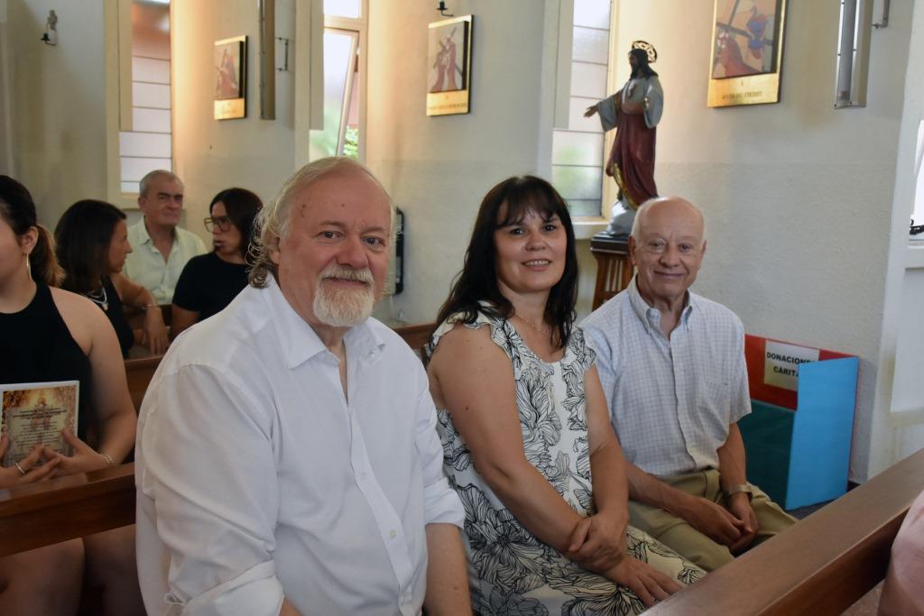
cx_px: 462
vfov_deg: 36.9
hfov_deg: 53.1
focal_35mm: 36
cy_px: 308
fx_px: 924
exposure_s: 1/160
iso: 1600
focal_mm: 24
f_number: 6.3
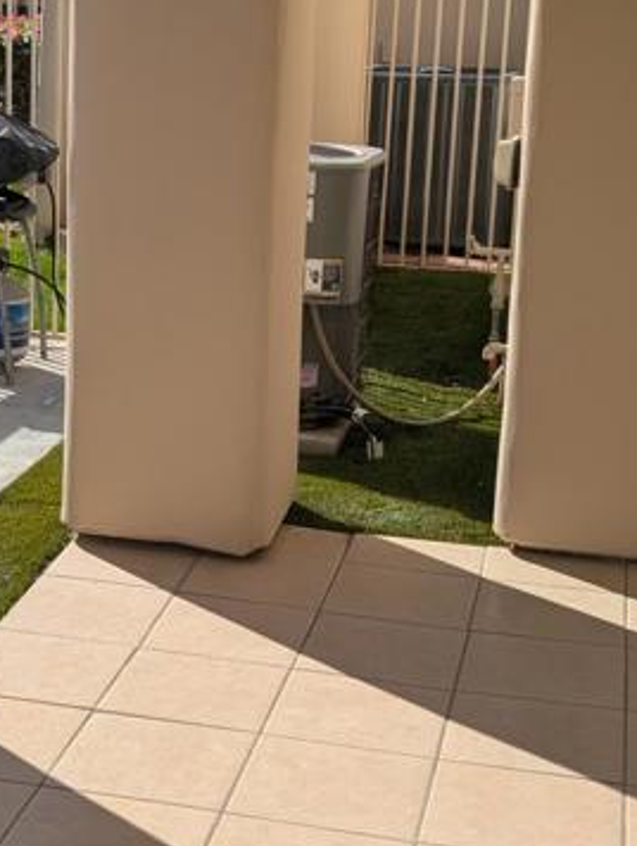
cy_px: 292
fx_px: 1689
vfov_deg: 28.0
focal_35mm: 69
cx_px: 82
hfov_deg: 21.0
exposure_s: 1/1513
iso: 24
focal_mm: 6.9
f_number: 1.68
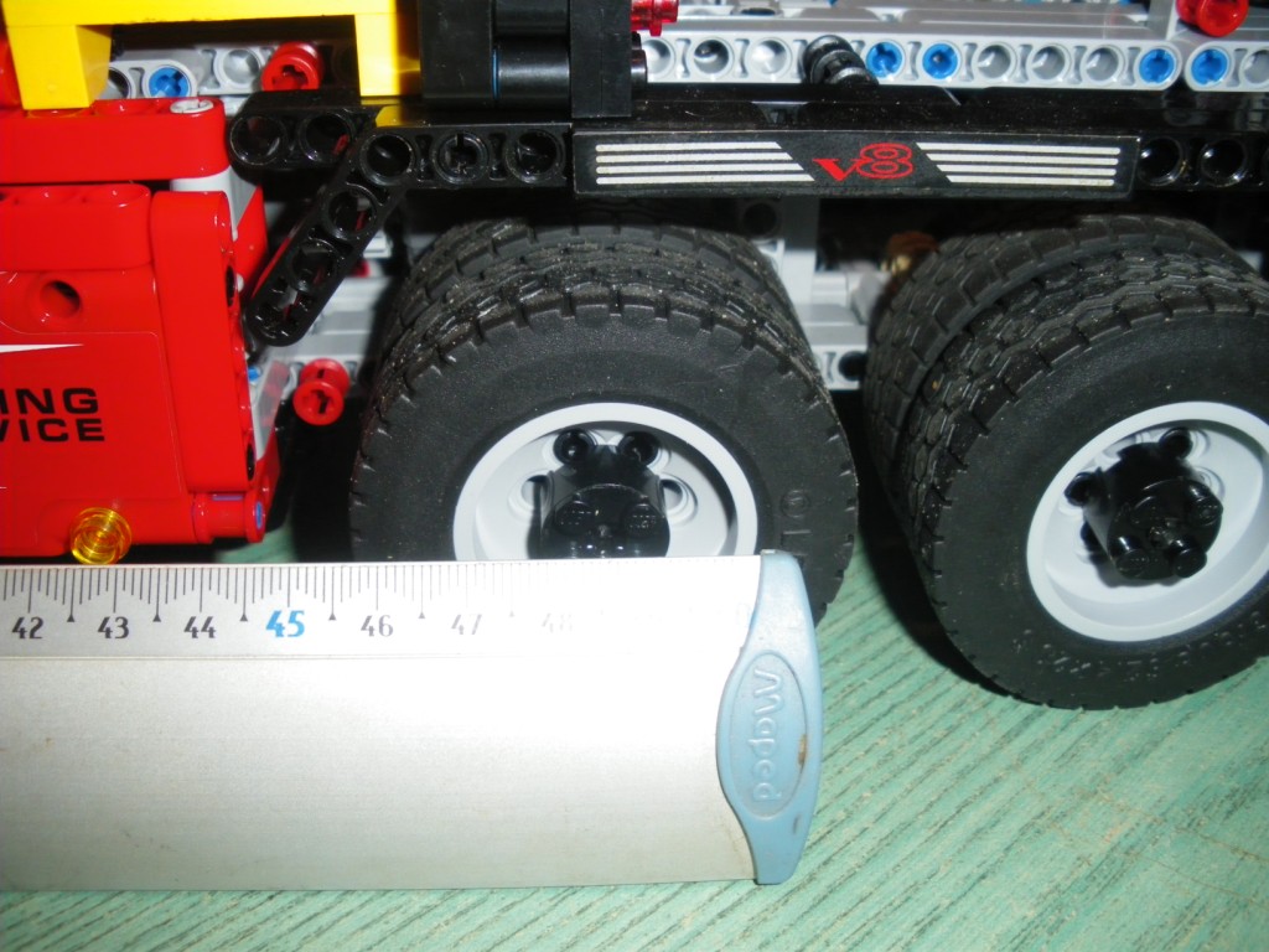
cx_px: 634
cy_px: 476
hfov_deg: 51.4
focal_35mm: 36
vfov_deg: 39.7
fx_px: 1320
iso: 200
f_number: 3.5
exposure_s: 1/50
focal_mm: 6.3
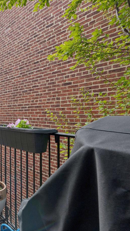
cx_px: -16
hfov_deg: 39.4
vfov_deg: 78.7
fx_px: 141
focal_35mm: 23
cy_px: 119
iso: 320
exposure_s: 1/160
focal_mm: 14
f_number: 10
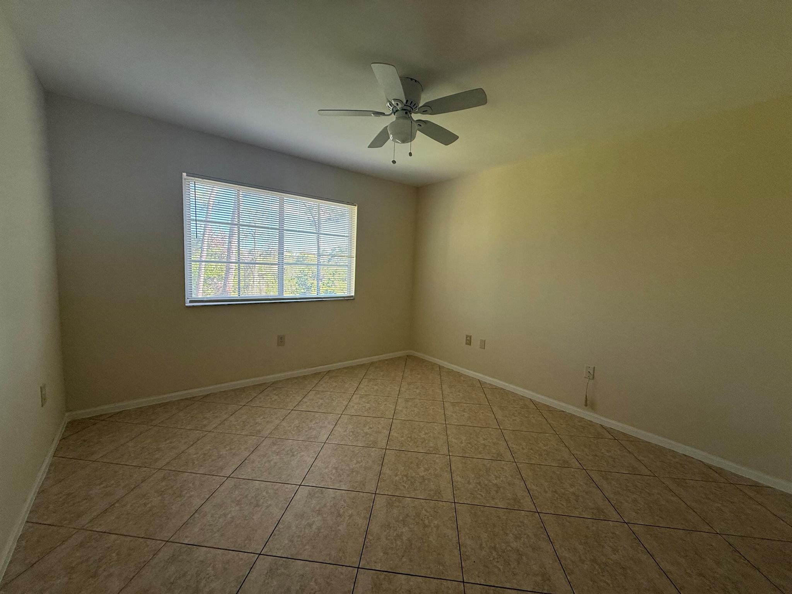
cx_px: 396
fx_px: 320
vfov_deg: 85.7
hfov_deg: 102.1
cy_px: 297
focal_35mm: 14
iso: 100
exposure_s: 1/99
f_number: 2.2
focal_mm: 2.22
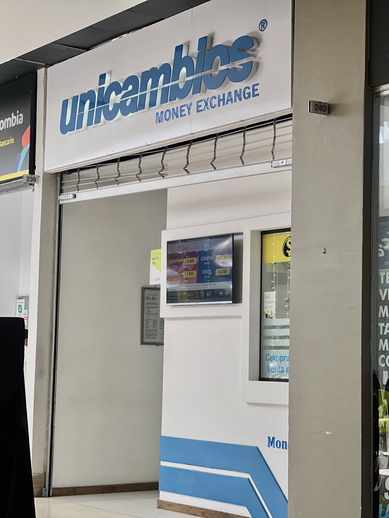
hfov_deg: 19.1
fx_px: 1154
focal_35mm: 77
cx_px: 194
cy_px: 259
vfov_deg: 25.3
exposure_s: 1/121
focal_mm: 9
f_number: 2.8
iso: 100
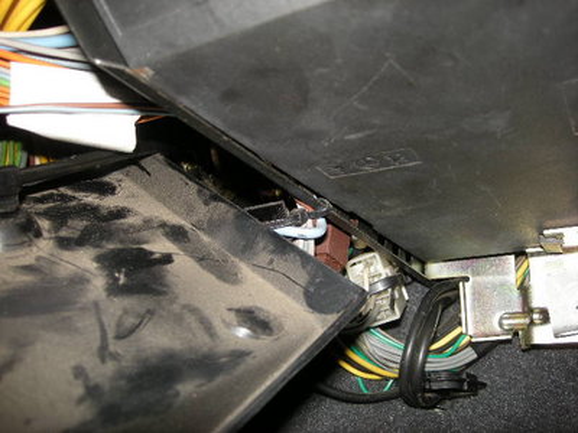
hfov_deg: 52.6
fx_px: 584
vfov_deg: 40.7
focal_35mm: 35
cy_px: 216
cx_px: 289
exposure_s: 1/60
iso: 64
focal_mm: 5.7
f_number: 2.8
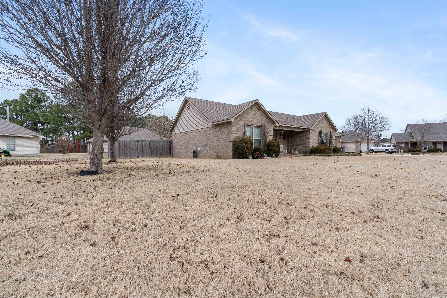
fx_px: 199
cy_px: 149
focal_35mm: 16
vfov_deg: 73.7
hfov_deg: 96.7
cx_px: 224
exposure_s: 1/80
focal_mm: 16
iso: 320
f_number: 9
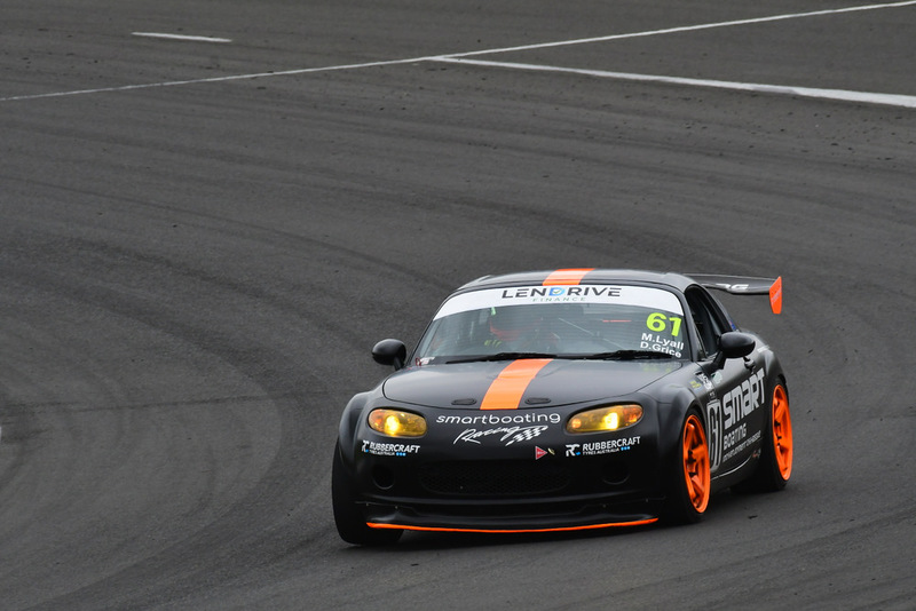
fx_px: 19089
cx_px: 458
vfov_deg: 1.8
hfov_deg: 2.7
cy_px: 306
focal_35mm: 750
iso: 800
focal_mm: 500
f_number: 11
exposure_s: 1/640
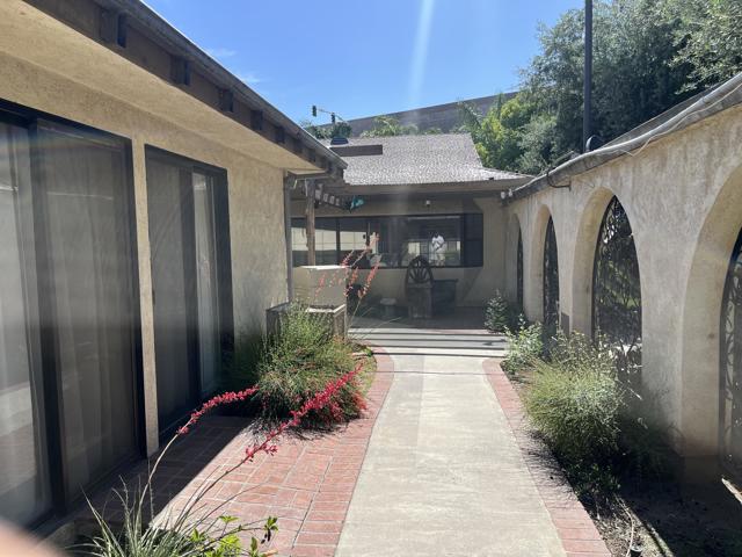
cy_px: 278
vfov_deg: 53.1
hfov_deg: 67.3
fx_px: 557
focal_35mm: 26
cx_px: 371
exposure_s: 1/2268
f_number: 1.6
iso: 50
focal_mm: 5.1
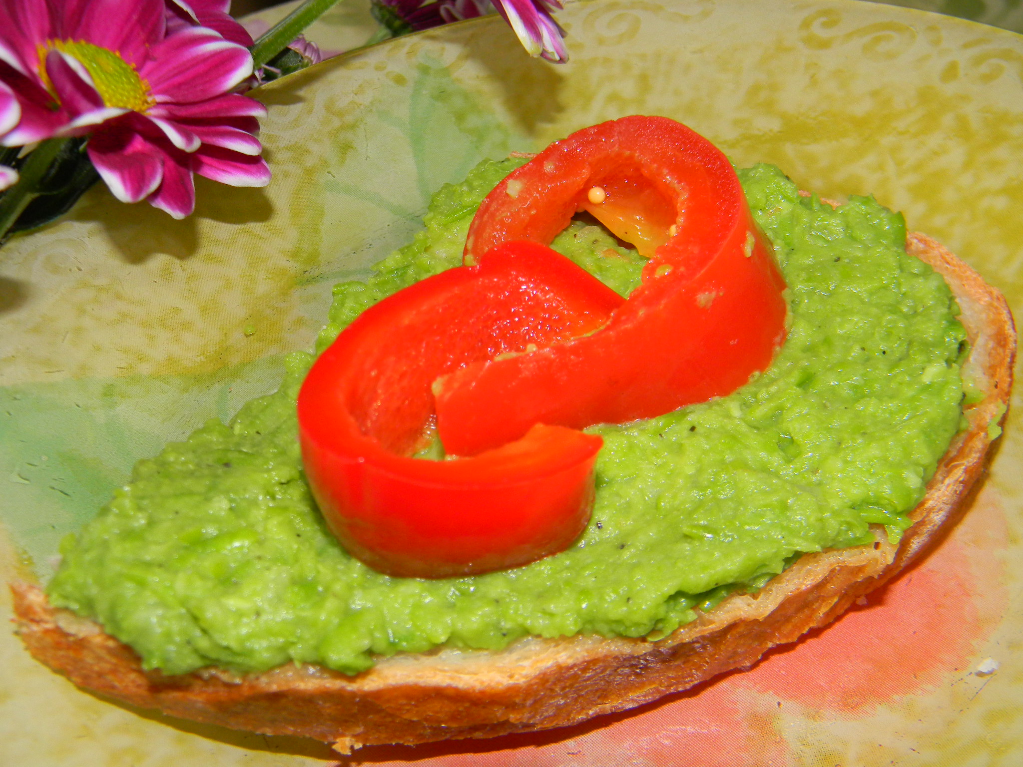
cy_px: 384
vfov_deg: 35.1
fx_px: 1212
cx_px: 512
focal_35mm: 41
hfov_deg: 45.8
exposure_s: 1/30
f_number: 3.8
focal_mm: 7.3
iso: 200
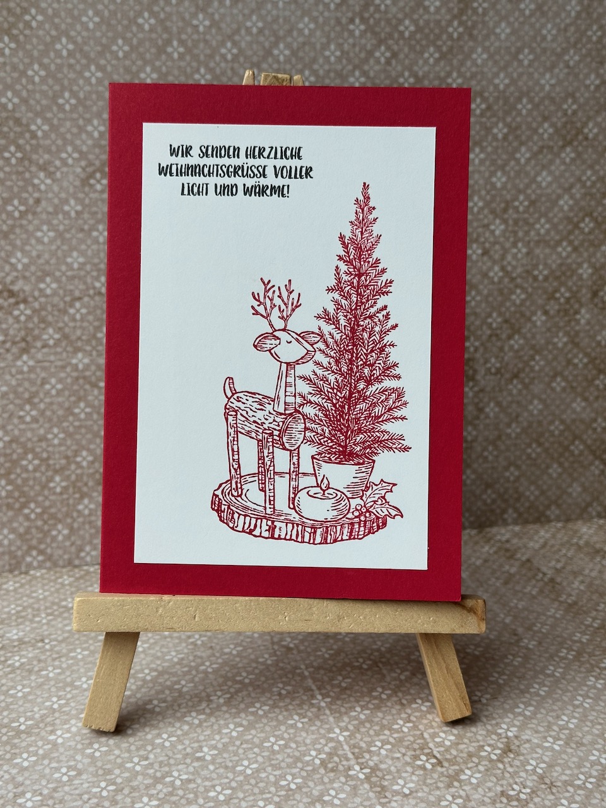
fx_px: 1120
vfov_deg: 39.7
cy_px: 404
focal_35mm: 48
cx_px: 303
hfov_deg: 30.3
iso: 80
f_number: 1.78
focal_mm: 6.86
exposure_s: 1/121
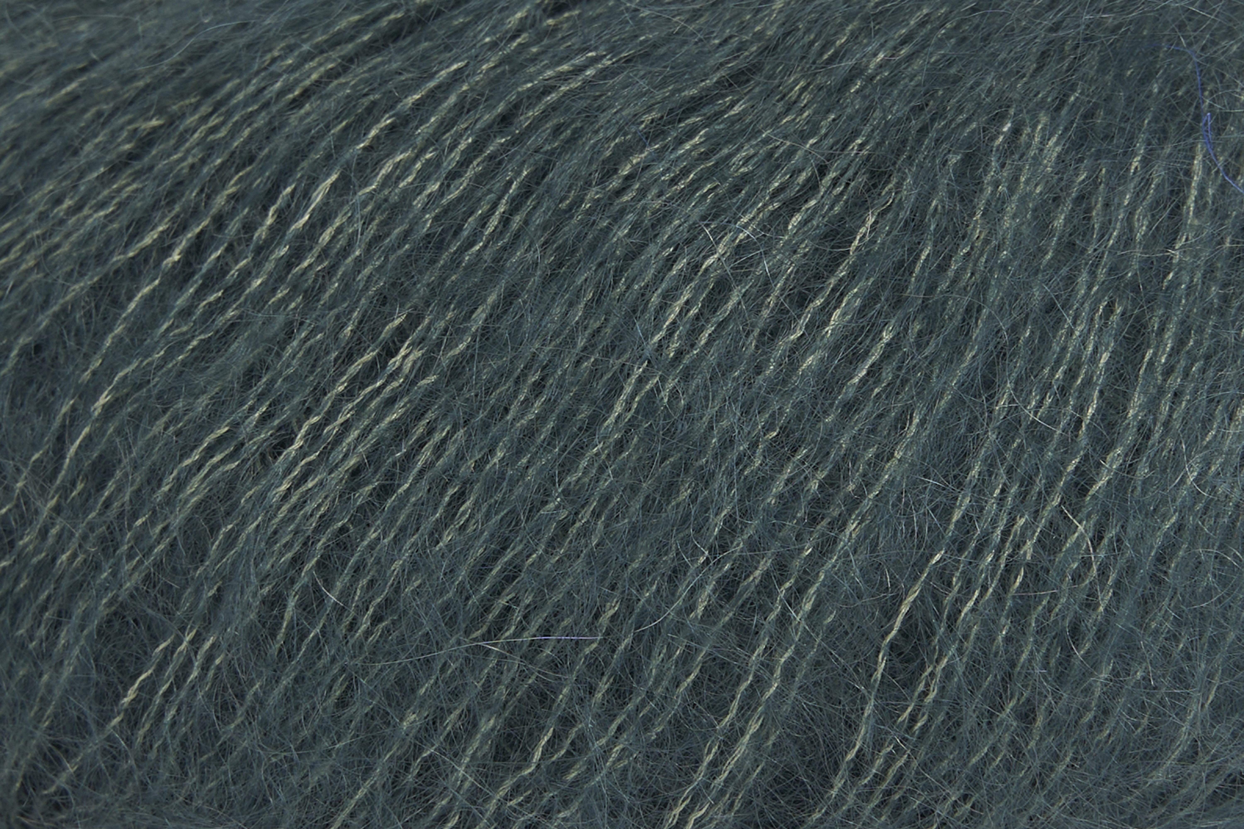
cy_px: 414
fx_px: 2004
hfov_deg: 34.5
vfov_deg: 23.4
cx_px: 622
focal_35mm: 58
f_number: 11
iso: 200
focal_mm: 58
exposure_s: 1/125
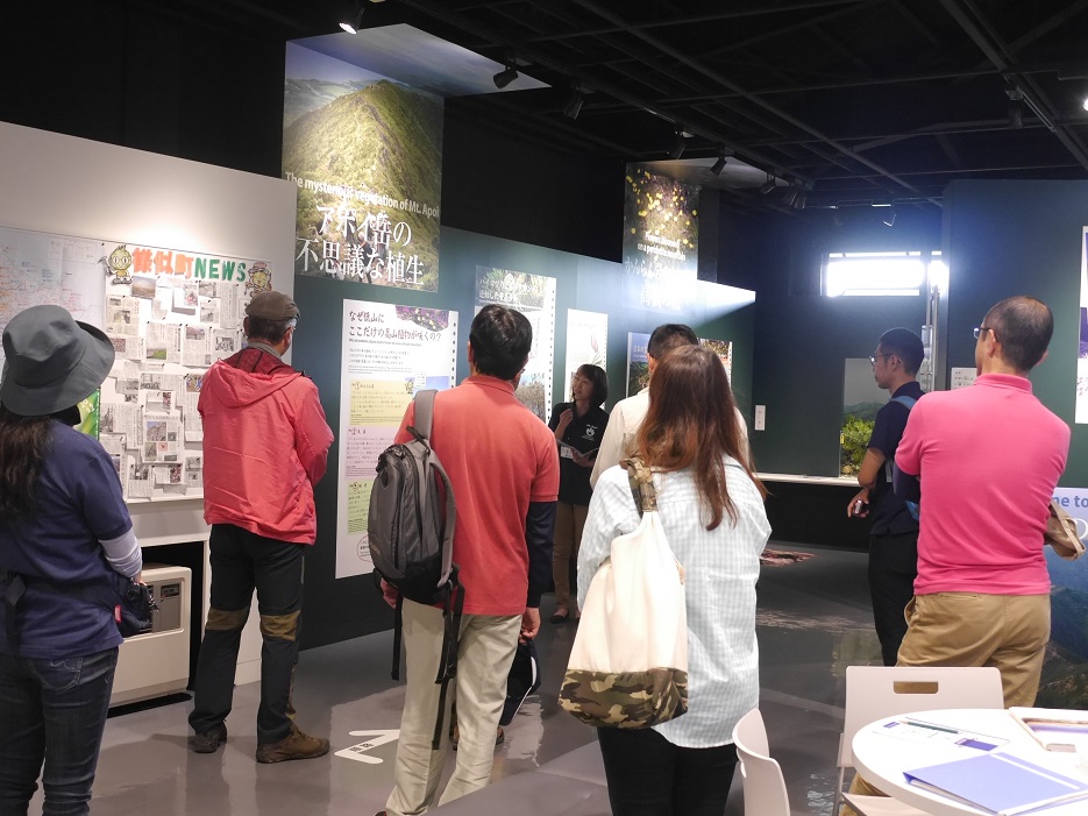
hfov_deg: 46.8
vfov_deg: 36.0
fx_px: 1257
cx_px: 544
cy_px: 408
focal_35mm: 40
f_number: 4.5
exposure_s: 1/60
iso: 1600
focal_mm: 20
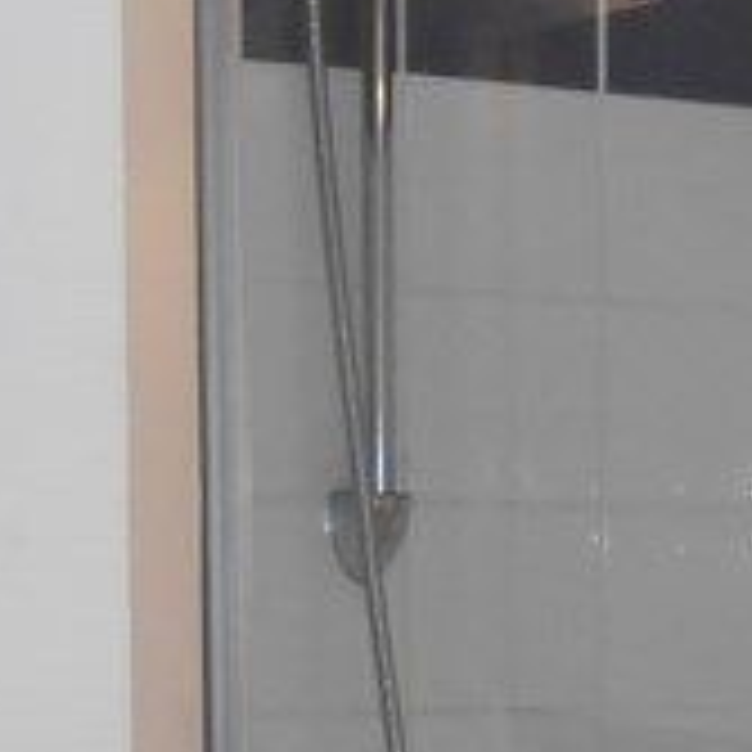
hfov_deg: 11.3
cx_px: 1477
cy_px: 932
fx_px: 3465
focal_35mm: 141
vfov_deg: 12.1
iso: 200
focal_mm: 4.7
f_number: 3.4
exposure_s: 1/25
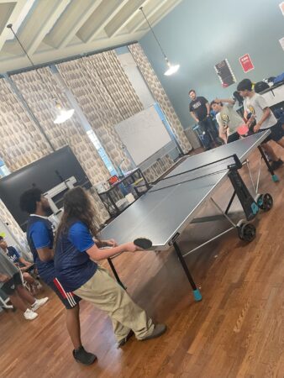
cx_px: 142
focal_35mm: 26
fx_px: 284
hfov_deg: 53.1
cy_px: 189
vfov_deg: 67.3
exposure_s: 1/60
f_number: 1.6
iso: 320
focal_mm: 4.2
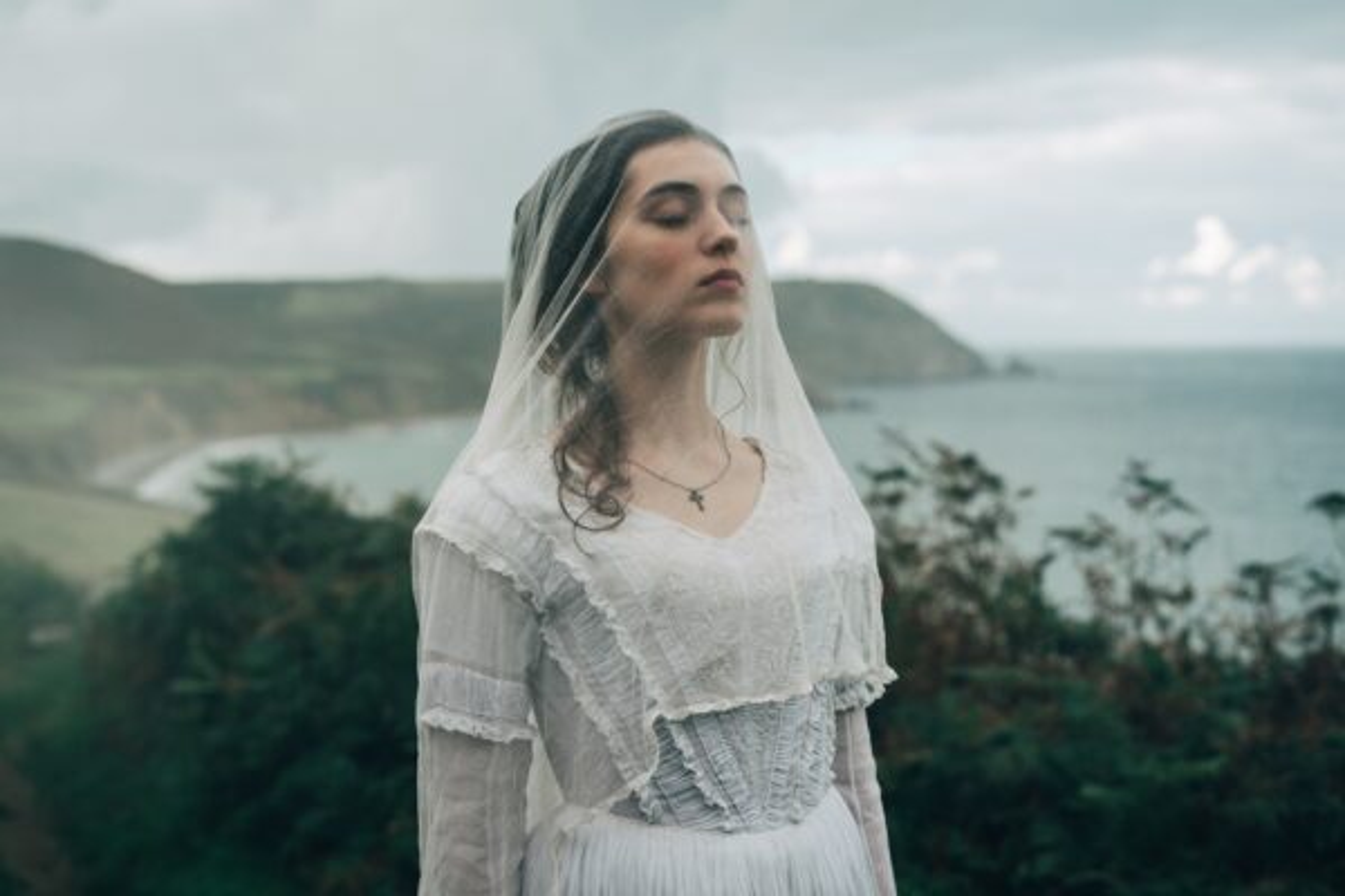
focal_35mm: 50
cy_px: 448
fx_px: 1868
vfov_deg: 27.0
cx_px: 672
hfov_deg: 39.6
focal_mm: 50
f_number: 3.2
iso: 400
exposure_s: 1/1200
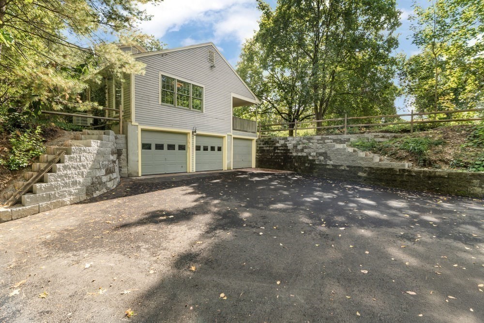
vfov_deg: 73.8
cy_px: 162
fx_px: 215
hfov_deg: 96.7
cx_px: 242
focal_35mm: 16
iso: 200
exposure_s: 1/80
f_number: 8
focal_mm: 16
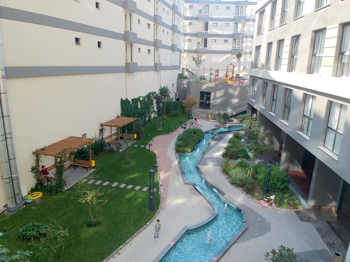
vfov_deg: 54.9
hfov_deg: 69.4
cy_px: 131
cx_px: 175
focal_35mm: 25
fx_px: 253
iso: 100
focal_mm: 4.49
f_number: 2.6
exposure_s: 1/200
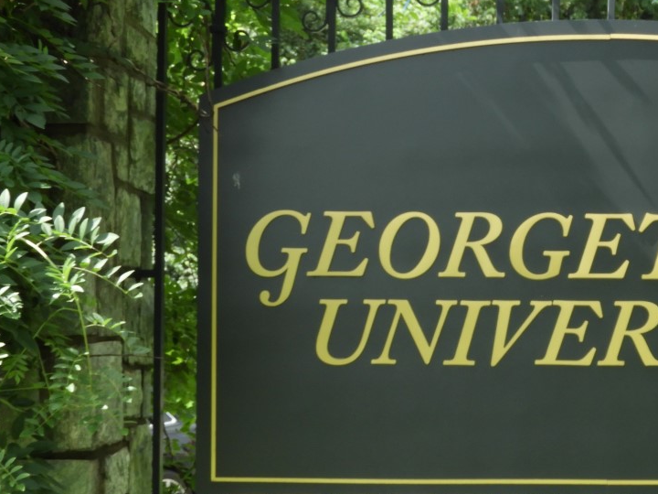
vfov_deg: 16.4
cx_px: 575
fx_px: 1711
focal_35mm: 90
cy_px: 336
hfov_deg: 21.4
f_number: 4
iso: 100
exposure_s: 1/250
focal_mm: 8.1
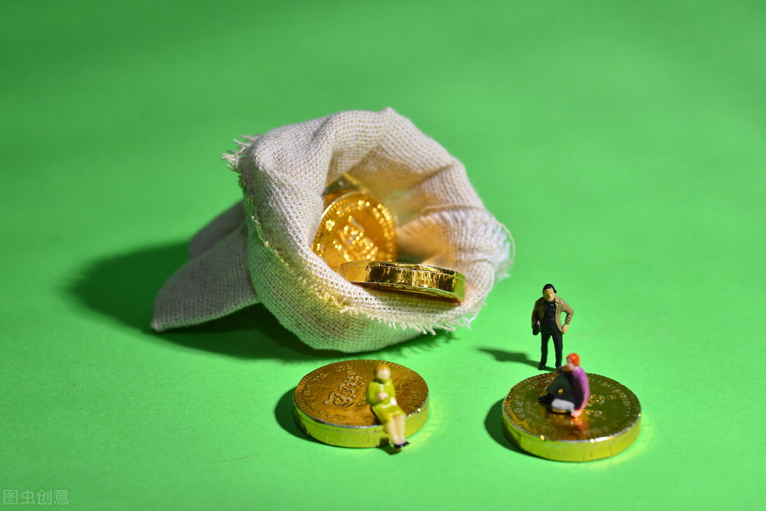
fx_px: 1916
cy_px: 256
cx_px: 383
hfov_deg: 22.6
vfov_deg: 15.2
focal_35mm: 90
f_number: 10
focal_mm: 90
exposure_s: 1/160
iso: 100
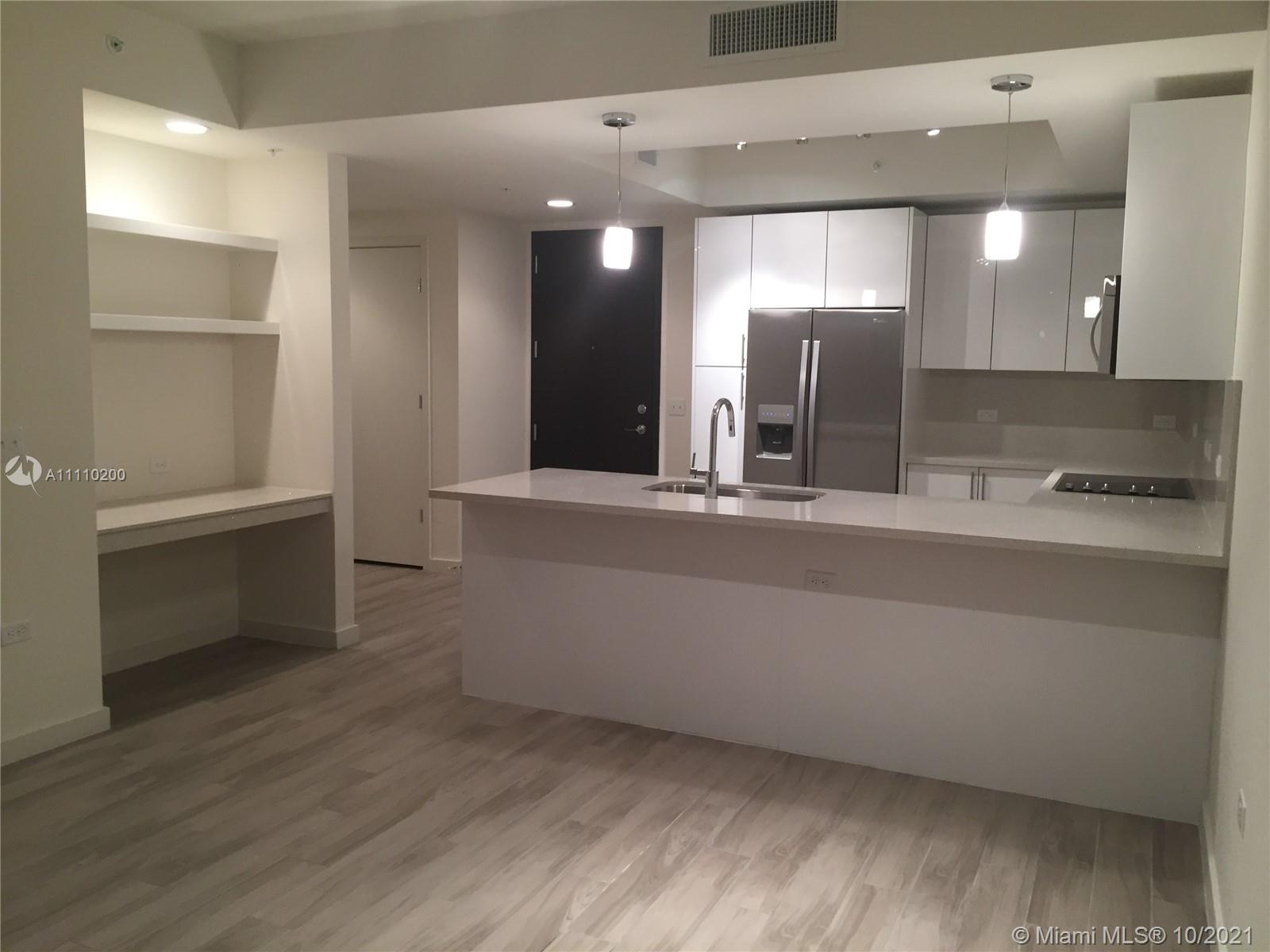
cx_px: 635
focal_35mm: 29
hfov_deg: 61.7
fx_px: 1064
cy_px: 476
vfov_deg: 48.2
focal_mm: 4.15
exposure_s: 1/33
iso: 100
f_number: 2.2
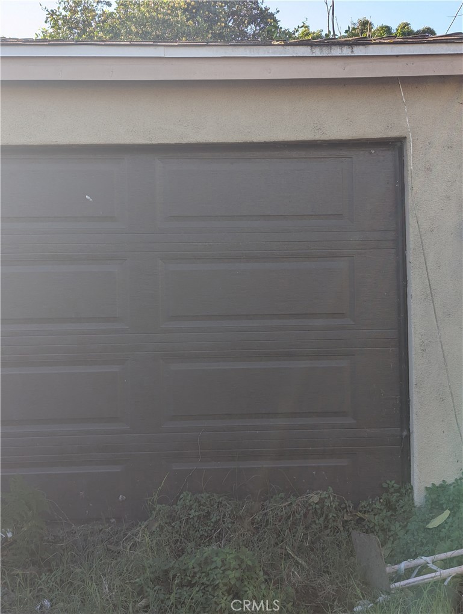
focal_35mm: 48
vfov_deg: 39.6
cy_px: 307
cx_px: 232
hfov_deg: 30.3
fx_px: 854
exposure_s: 1/378
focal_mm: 6.81
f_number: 1.85
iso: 30
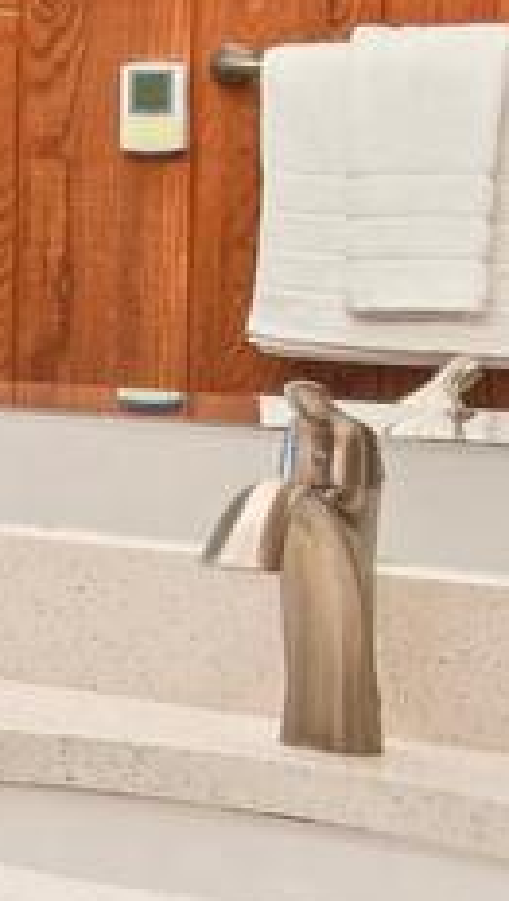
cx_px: -1768
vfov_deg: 20.2
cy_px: 113
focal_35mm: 104
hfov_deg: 7.1
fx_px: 2488
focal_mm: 16
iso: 400
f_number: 8
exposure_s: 1/25
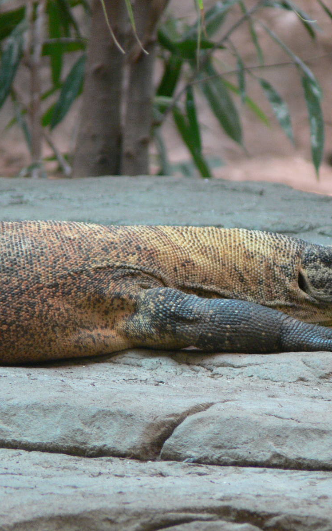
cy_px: 265
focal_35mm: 595
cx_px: 253
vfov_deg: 3.5
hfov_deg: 2.2
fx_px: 8615
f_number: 3.7
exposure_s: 1/30
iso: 160
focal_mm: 88.8
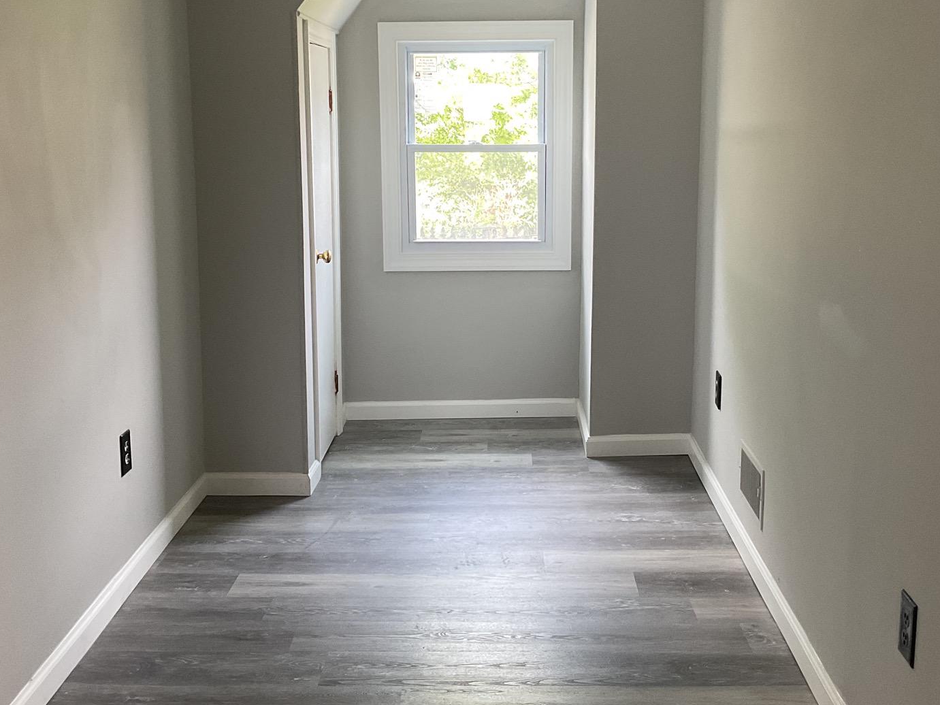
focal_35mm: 43
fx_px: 1168
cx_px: 479
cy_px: 325
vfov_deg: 33.6
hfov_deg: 43.8
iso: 80
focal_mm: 3
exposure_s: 1/60
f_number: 1.8
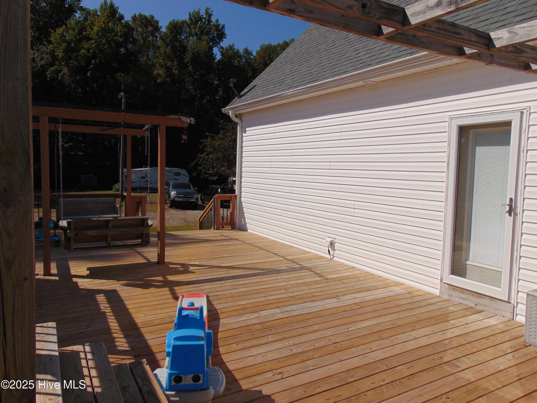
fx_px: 388
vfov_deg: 54.9
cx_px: 268
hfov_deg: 69.4
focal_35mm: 25
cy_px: 202
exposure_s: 1/640
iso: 80
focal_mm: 4.5
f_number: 7.7
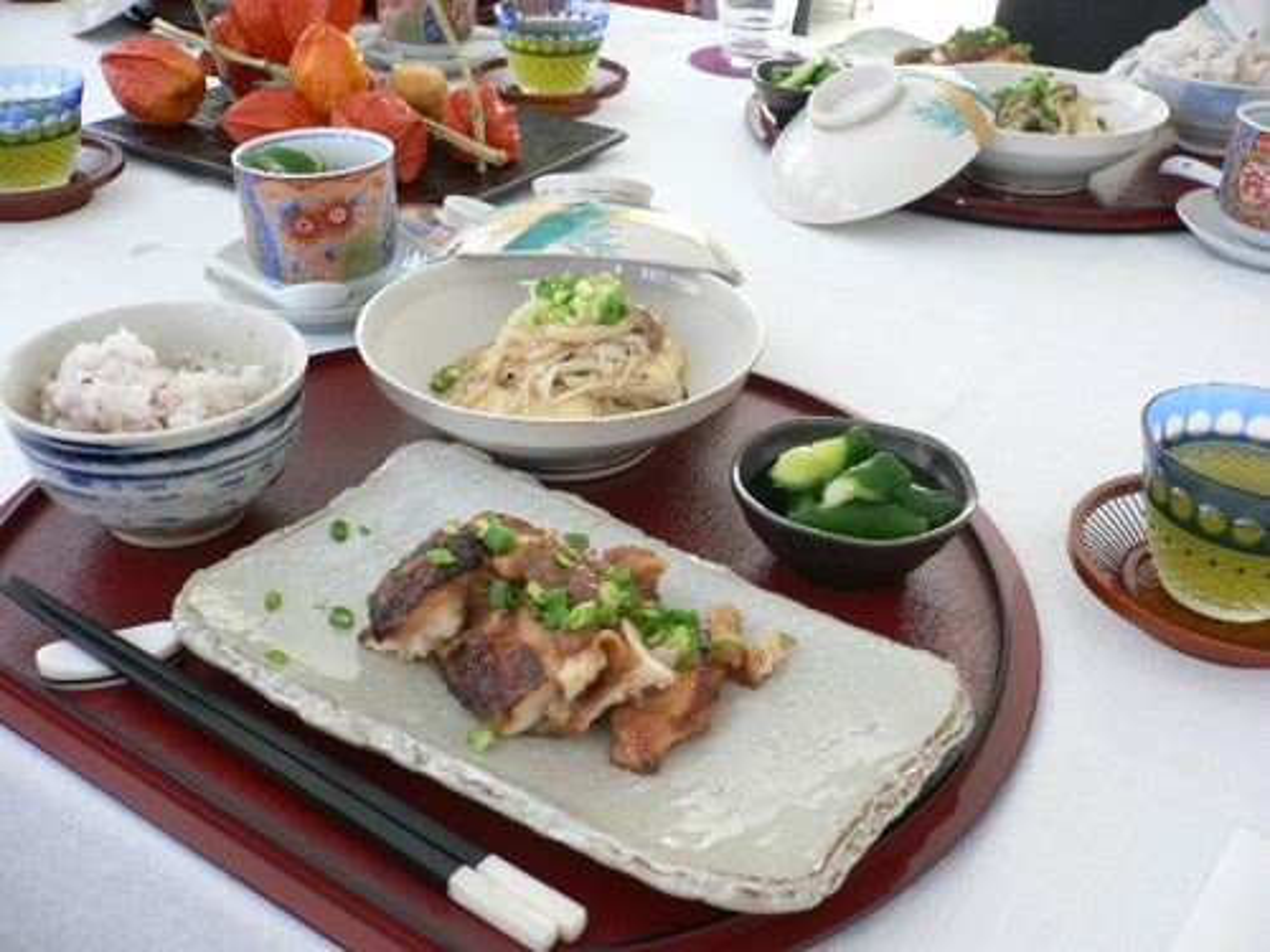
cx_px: 635
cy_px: 476
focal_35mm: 35
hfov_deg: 52.6
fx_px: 1284
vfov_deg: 40.7
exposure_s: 1/13
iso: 100
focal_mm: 5.8
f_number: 2.8
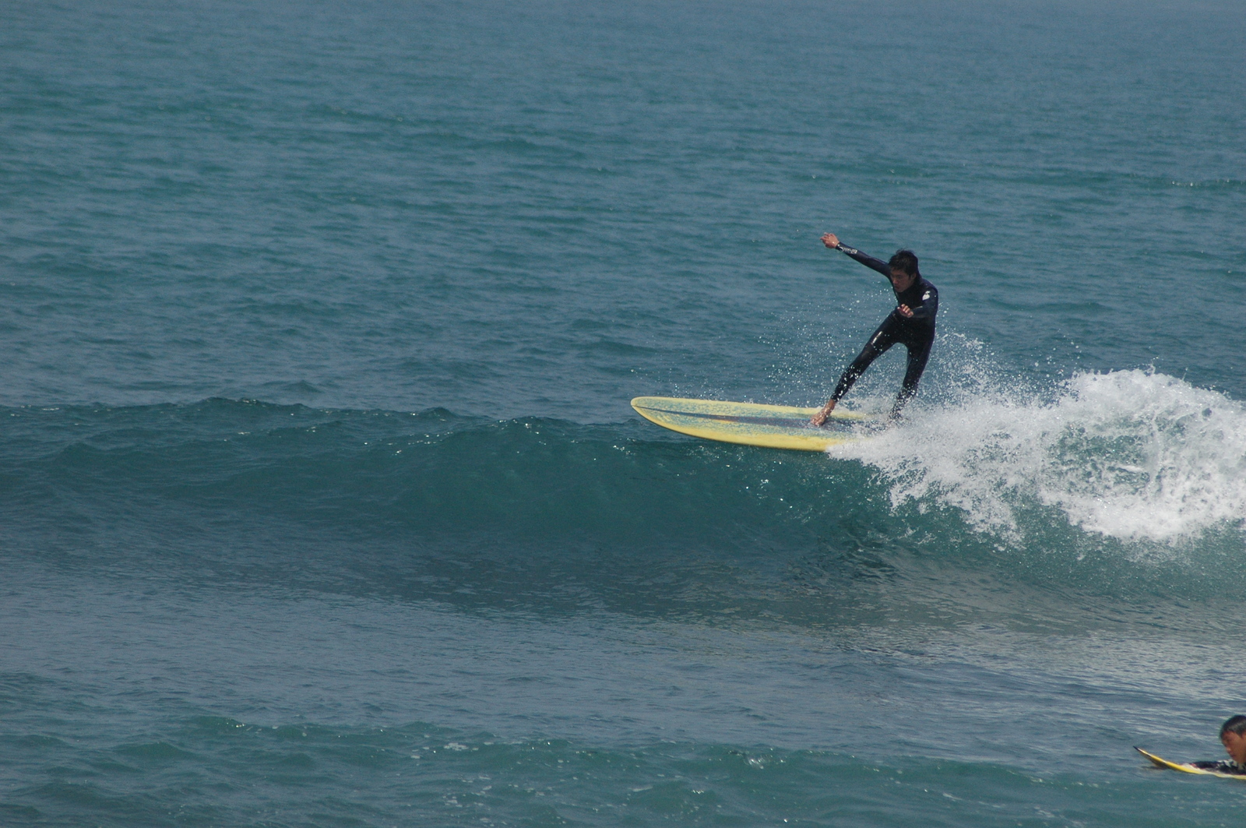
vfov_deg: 3.0
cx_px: 623
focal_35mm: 450
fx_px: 15557
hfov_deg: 4.6
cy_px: 414
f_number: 6.3
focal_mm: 300
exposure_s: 1/2500
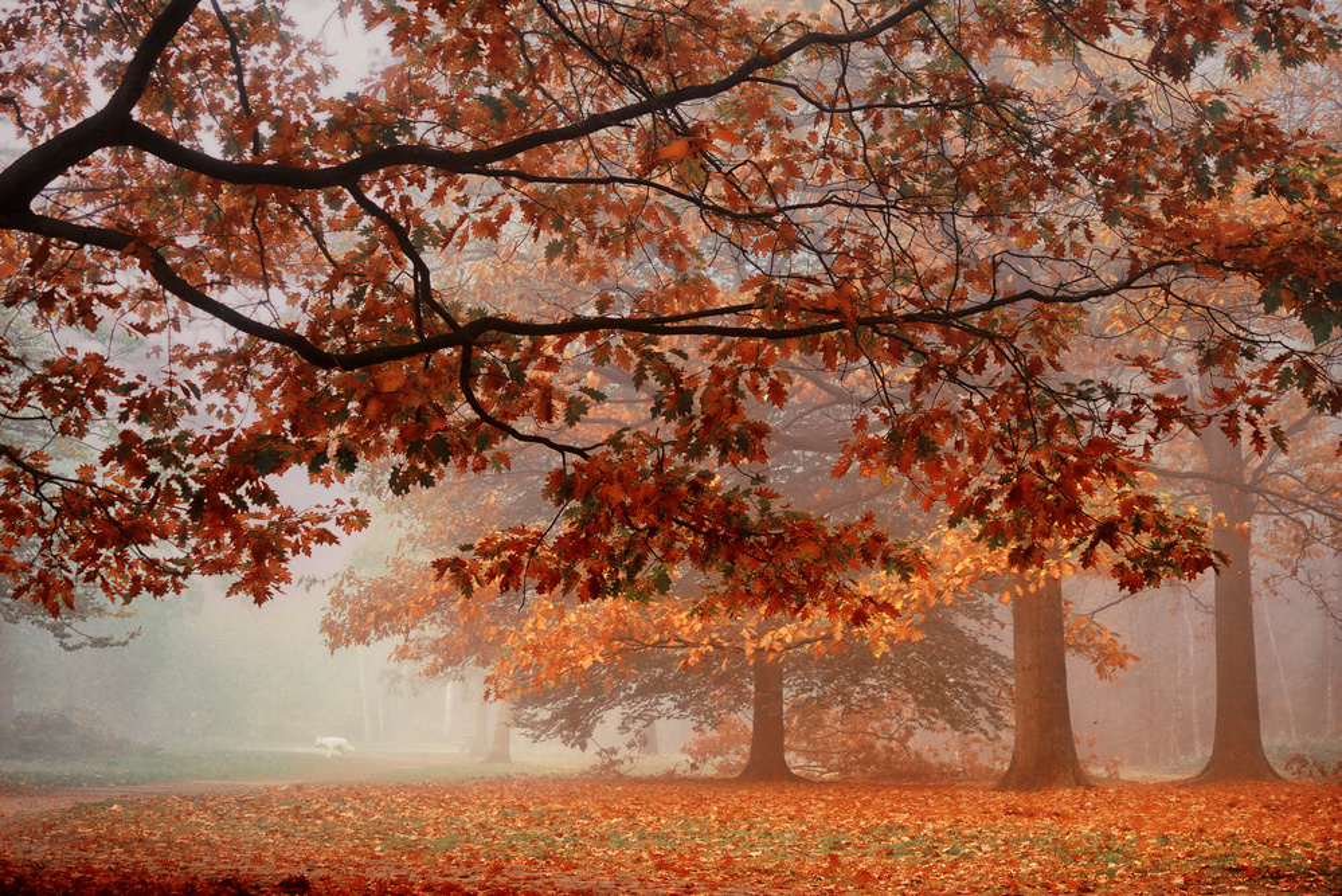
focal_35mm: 71
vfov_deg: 19.2
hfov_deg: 28.4
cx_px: 671
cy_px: 448
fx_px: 2648
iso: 800
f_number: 4.5
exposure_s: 1/200
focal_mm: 71
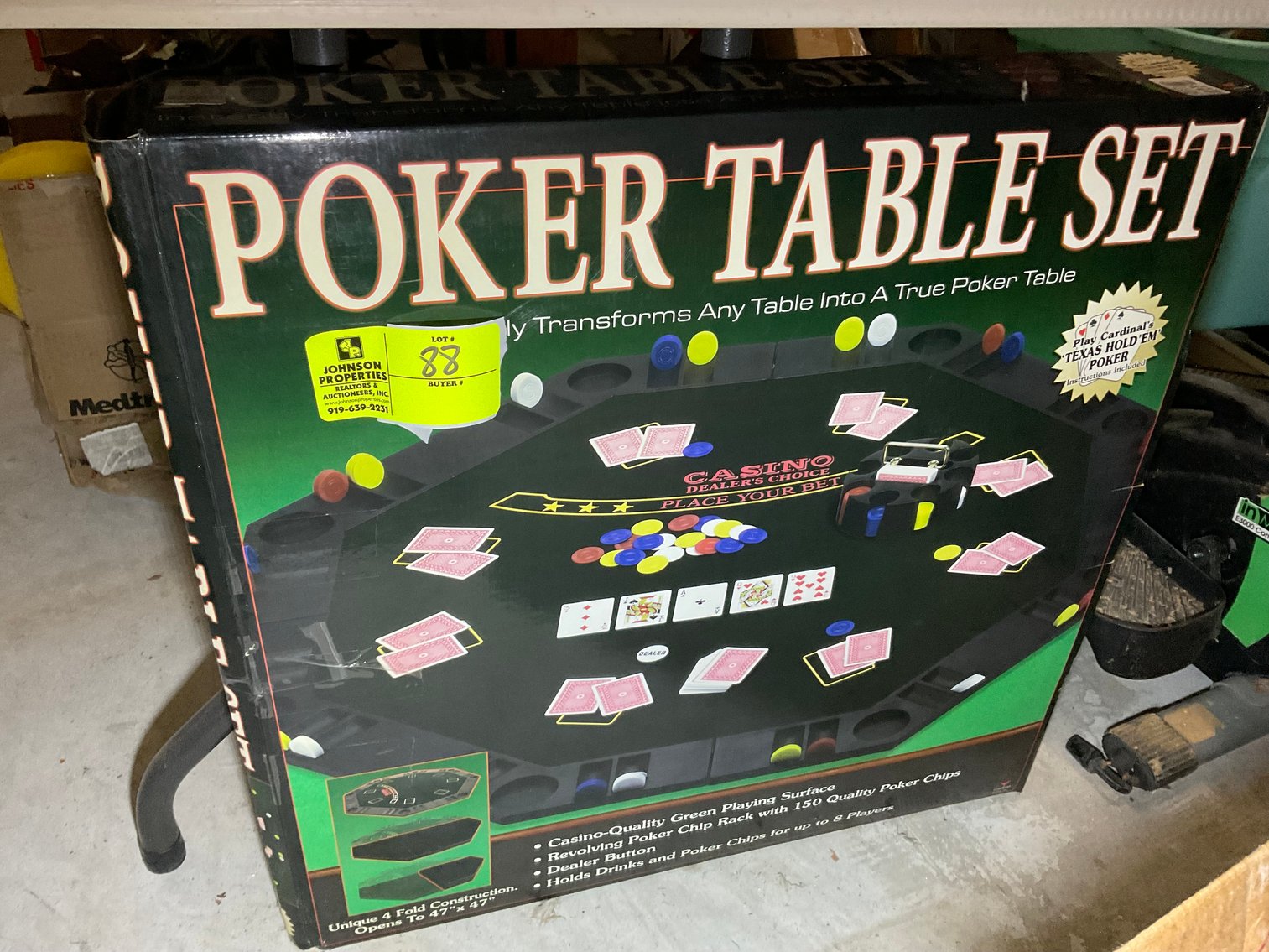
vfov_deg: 48.2
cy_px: 476
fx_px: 1063
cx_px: 634
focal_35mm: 29
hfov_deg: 61.7
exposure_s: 1/60
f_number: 1.8
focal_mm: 3
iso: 250
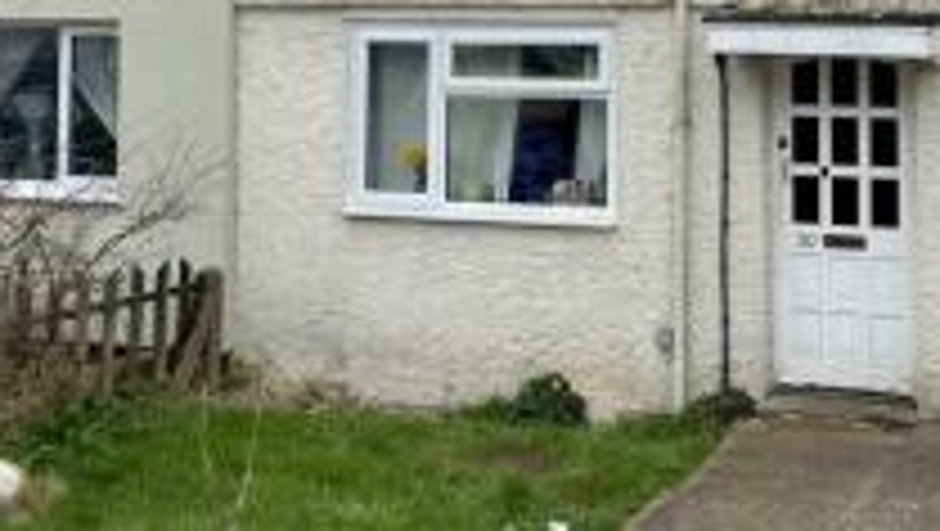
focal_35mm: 55
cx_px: 681
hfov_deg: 37.1
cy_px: -43
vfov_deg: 20.9
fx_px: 1372
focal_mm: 5.1
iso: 32
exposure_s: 1/1200
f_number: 1.6
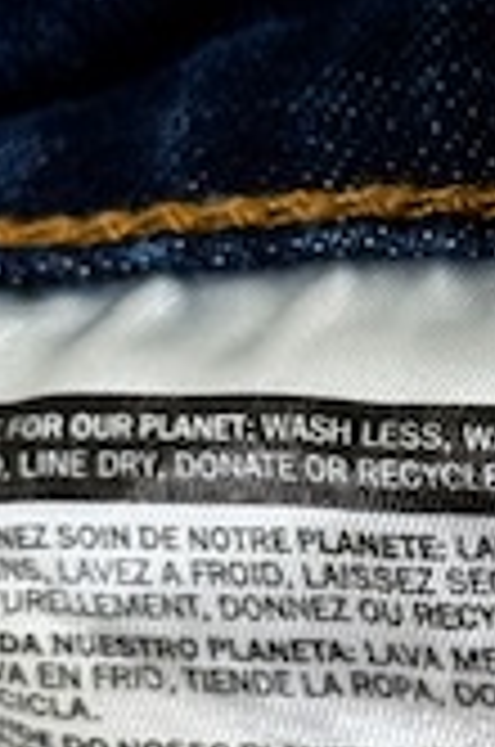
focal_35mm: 193
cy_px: 306
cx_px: 702
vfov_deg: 10.7
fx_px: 3997
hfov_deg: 7.0
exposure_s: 1/100
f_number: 1.78
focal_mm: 6.76
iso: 80
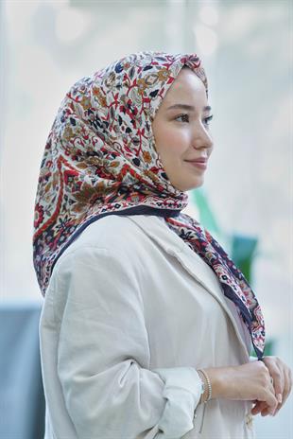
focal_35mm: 123
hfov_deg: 11.2
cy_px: 220
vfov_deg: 16.6
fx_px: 1499
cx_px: 146
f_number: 4
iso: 500
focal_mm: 123
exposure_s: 1/125
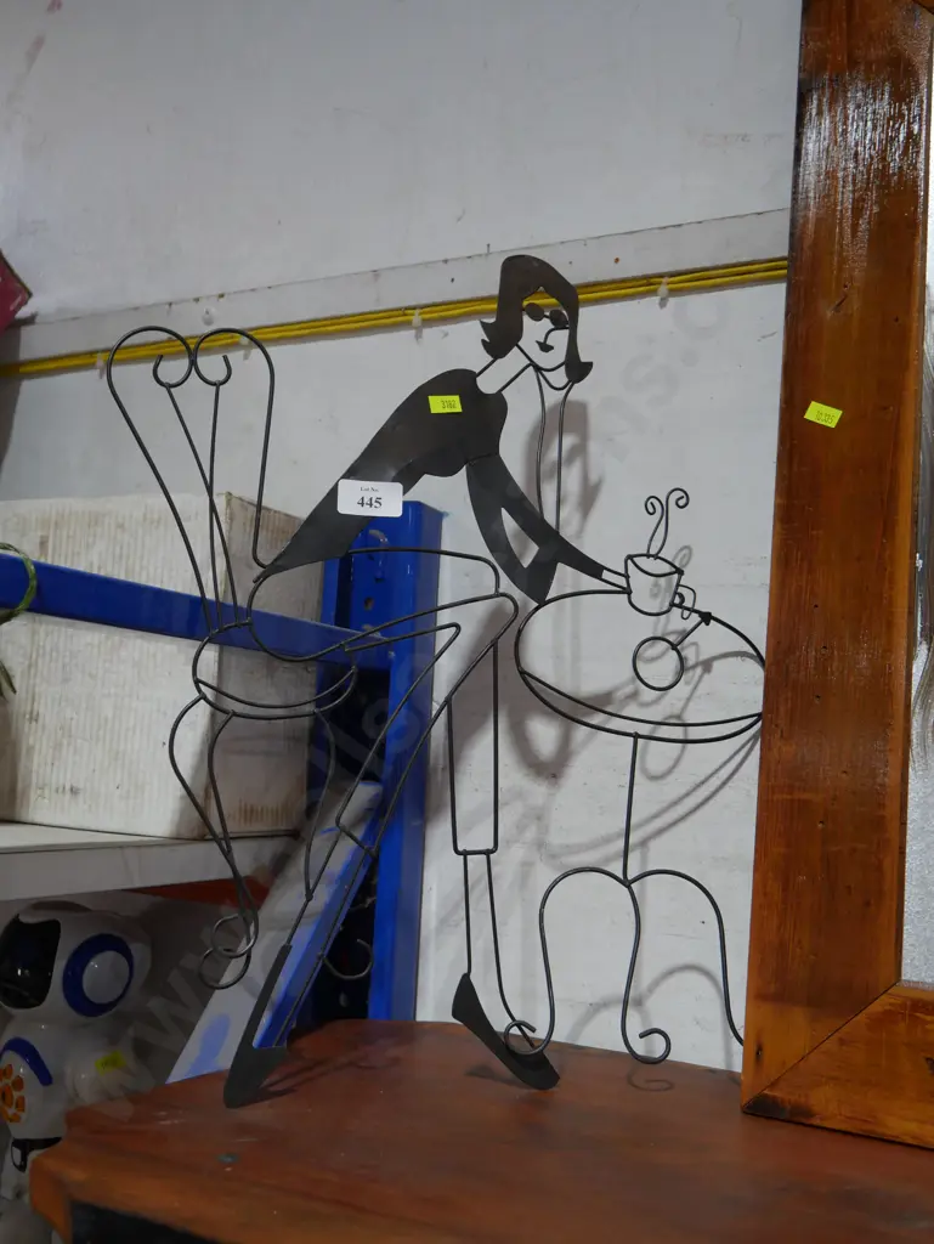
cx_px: 467
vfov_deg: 56.8
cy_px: 622
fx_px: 1150
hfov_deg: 44.2
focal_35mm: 32
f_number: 3.6
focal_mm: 16
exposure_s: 1/60
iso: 400
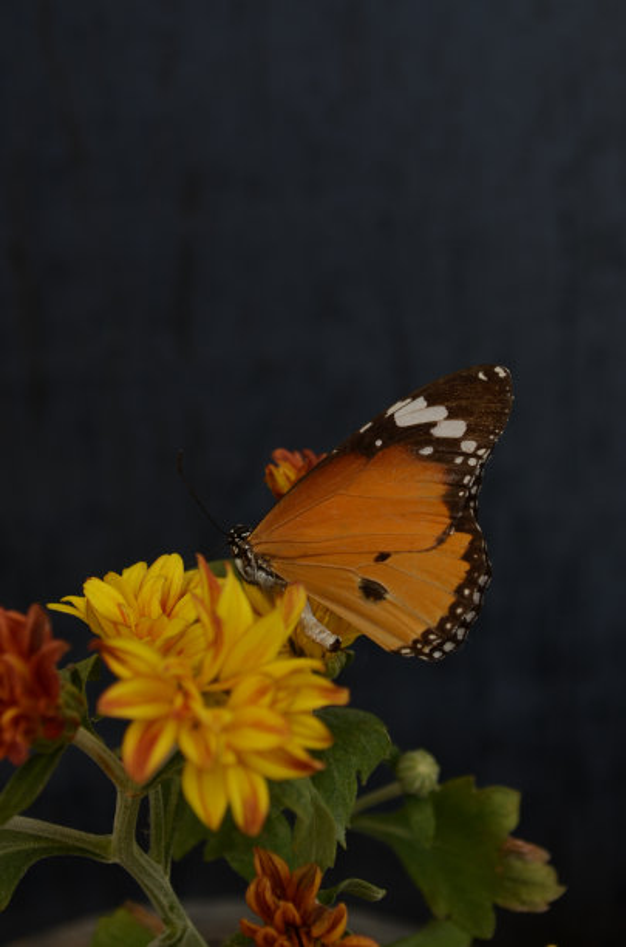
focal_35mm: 82
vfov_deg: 24.7
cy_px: 474
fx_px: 2163
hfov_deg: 16.5
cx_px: 313
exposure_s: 1/50
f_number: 9
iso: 100
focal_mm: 55
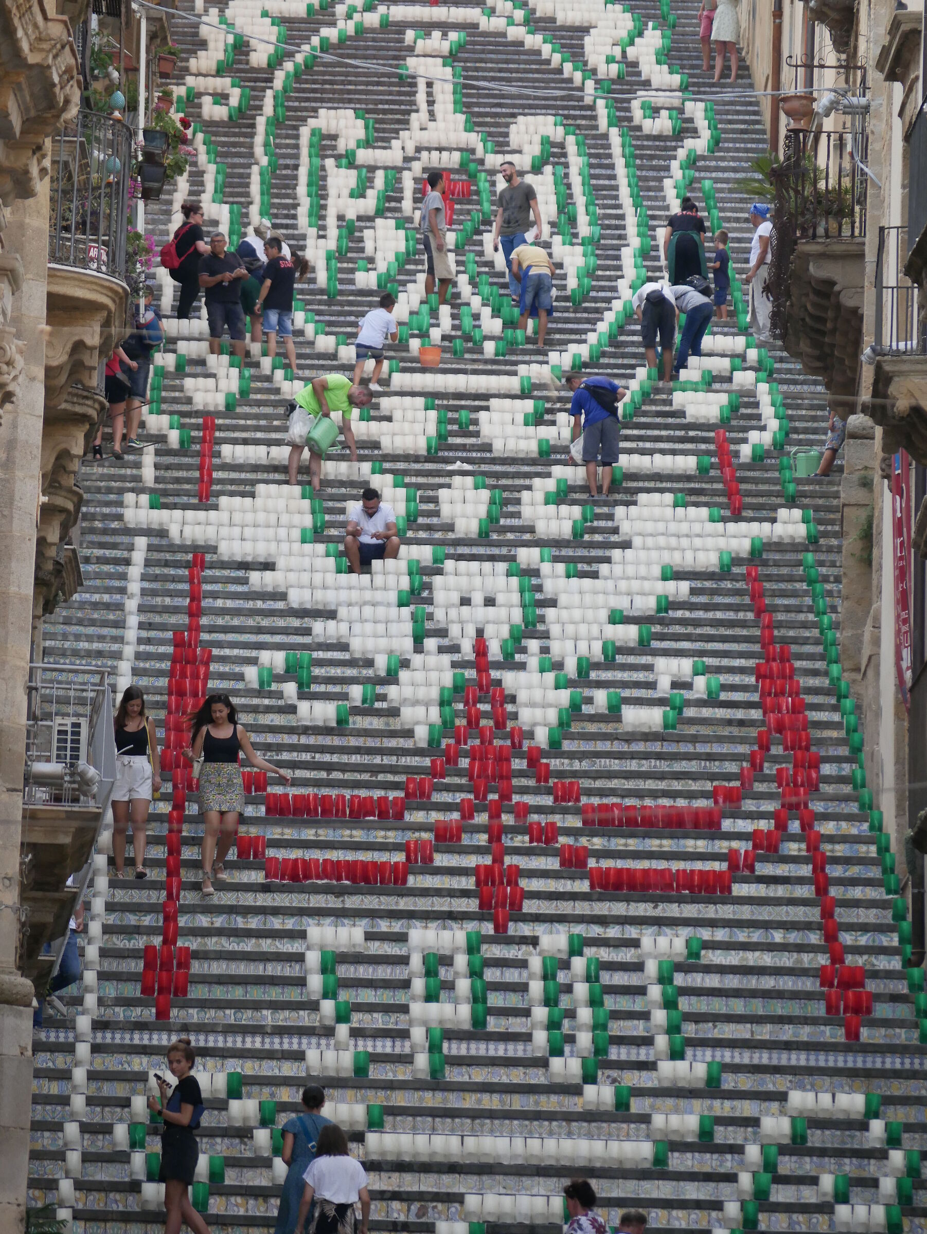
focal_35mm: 300
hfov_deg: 5.0
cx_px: 464
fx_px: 10704
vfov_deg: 6.6
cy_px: 617
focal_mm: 150
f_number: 5.2
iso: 800
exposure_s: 1/320
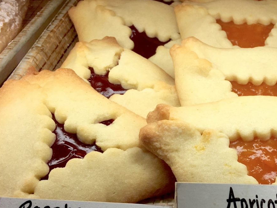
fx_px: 544
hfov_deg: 26.9
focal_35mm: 68
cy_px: 134
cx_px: 282
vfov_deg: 21.6
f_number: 2.2
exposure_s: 1/121
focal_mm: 4.15
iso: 25
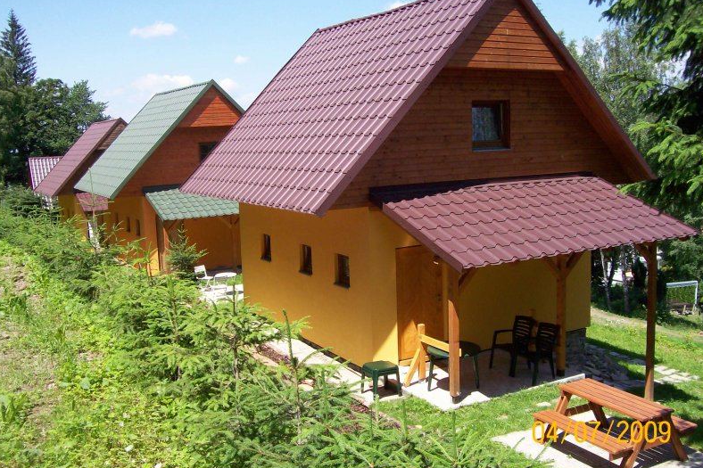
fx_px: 742
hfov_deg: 50.7
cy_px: 230
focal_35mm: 38
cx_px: 351
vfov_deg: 35.0
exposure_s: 1/332
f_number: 4.8
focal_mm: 6
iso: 80
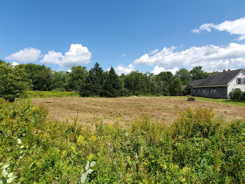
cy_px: 92
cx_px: 122
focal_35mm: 13
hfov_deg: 106.2
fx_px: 92
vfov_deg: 89.9
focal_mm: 1.8
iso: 50
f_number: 2.2
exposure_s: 1/994
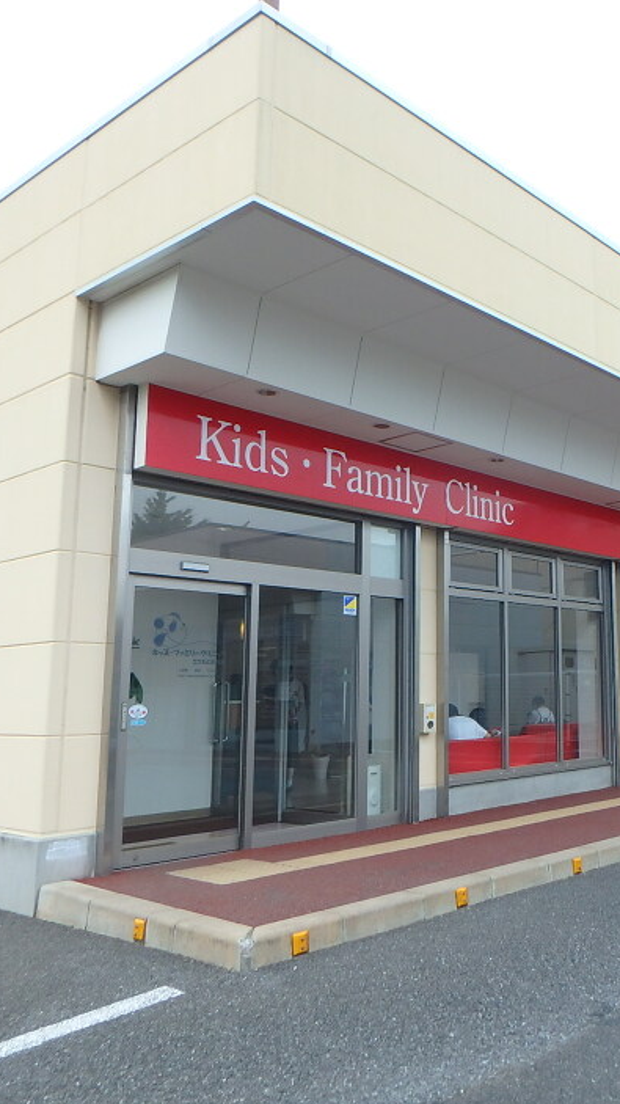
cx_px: 579
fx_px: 907
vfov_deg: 62.6
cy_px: 556
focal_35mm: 31
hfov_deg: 35.1
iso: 125
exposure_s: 1/400
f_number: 3.5
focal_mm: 3.7
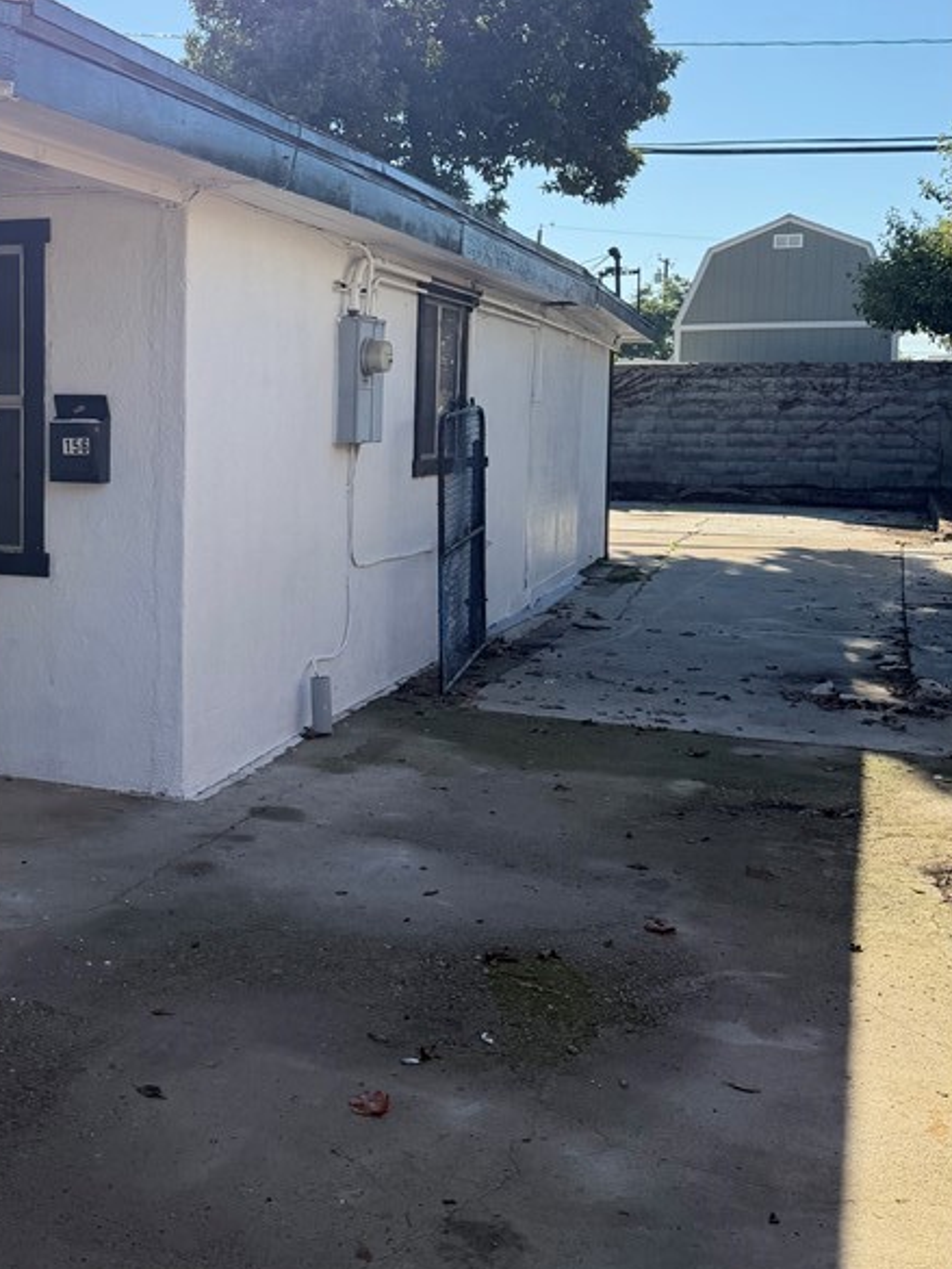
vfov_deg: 44.7
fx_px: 1540
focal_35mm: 42
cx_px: 141
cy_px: 571
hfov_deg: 33.0
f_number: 1.78
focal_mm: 6.76
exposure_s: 1/3021
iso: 100
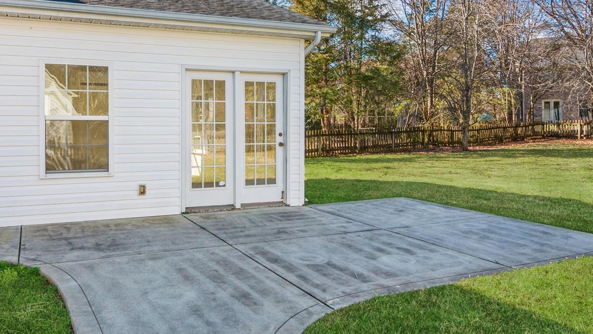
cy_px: 137
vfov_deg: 37.9
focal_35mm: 31
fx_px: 484
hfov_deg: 62.1
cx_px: 221
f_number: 8
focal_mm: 13
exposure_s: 1/160
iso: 200
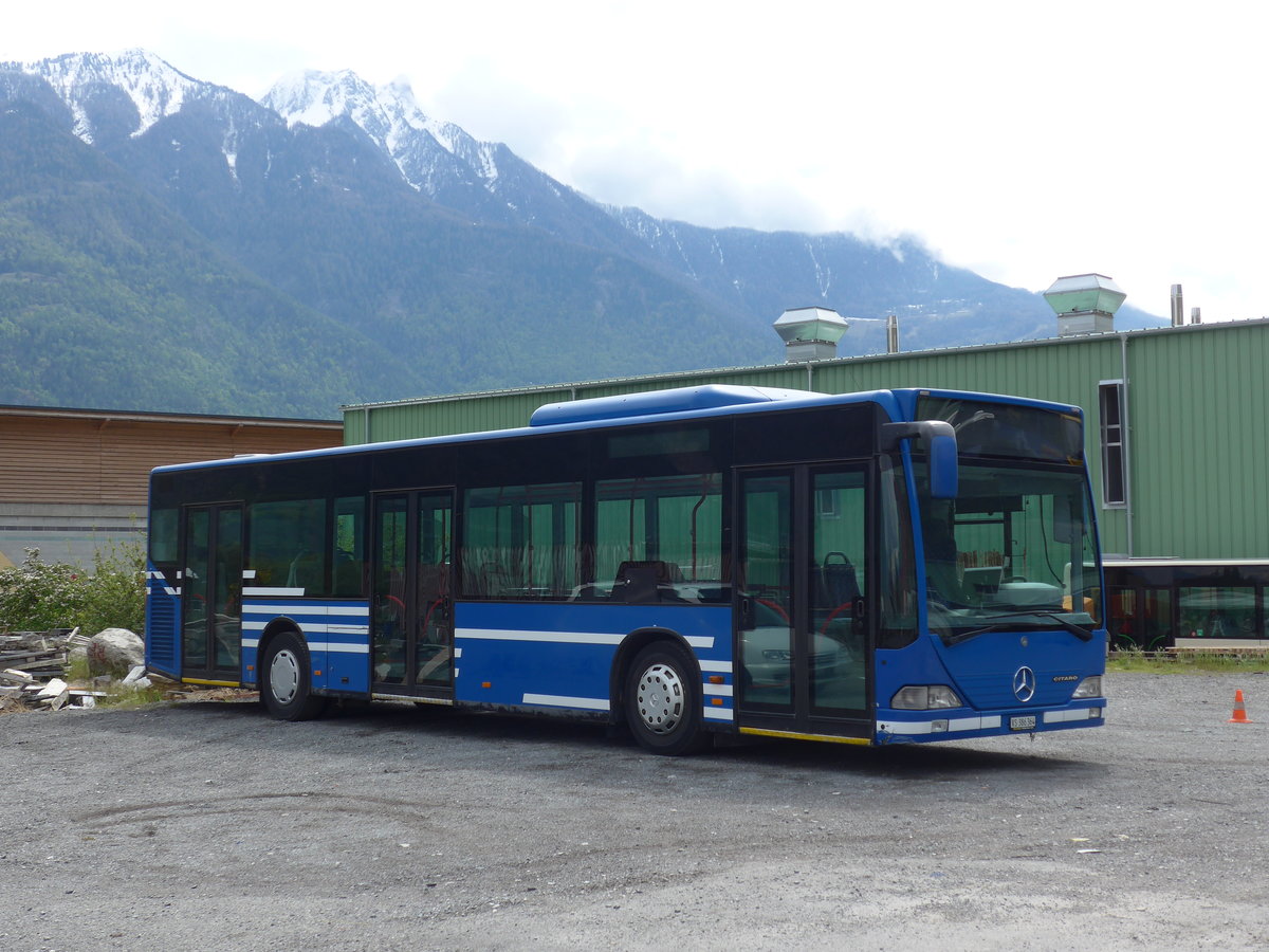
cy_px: 476
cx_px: 634
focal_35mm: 49
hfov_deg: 38.9
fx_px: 1796
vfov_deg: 29.7
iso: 80
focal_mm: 10.1
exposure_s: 1/1000
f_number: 3.2
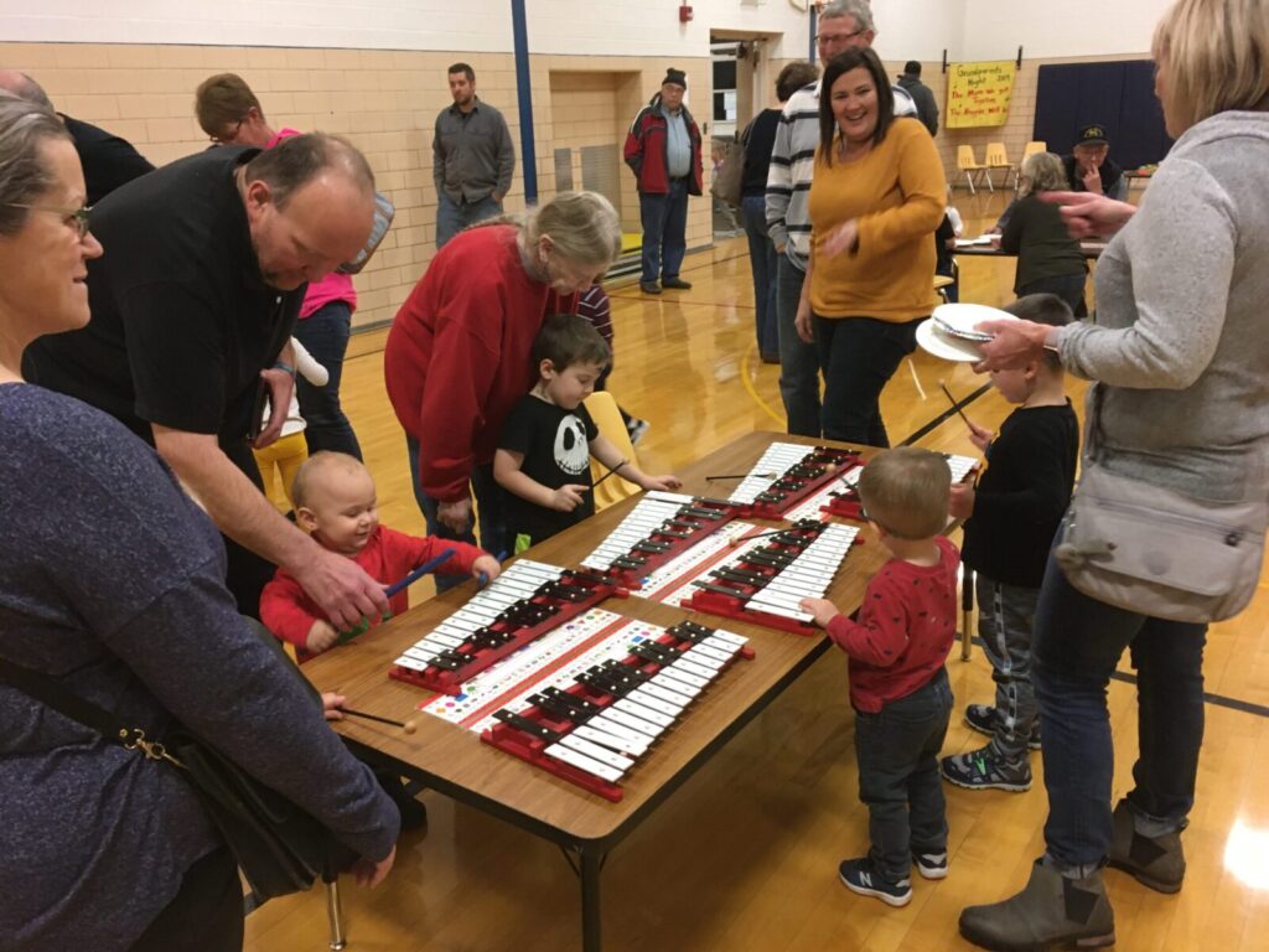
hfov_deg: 61.7
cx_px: 634
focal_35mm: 29
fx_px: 1063
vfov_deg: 48.2
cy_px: 476
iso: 125
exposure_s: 1/30
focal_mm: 4.15
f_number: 2.2
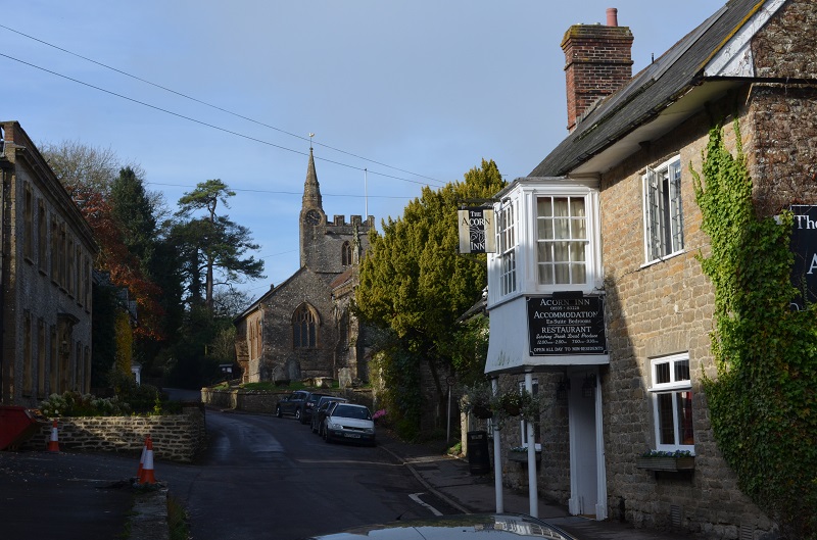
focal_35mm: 57
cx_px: 408
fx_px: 1290
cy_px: 270
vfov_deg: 23.6
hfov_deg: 35.1
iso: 400
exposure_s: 1/320
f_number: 14
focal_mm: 38
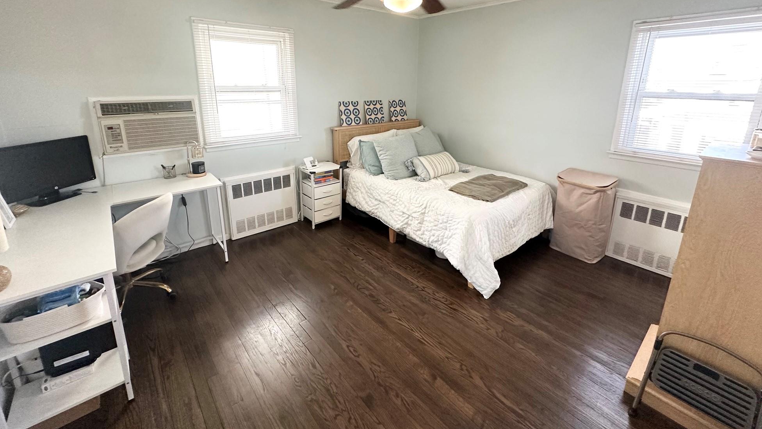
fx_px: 323
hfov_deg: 99.4
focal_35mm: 16
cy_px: 158
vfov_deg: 66.0
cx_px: 381
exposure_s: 1/120
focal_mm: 2.22
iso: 320
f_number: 2.2
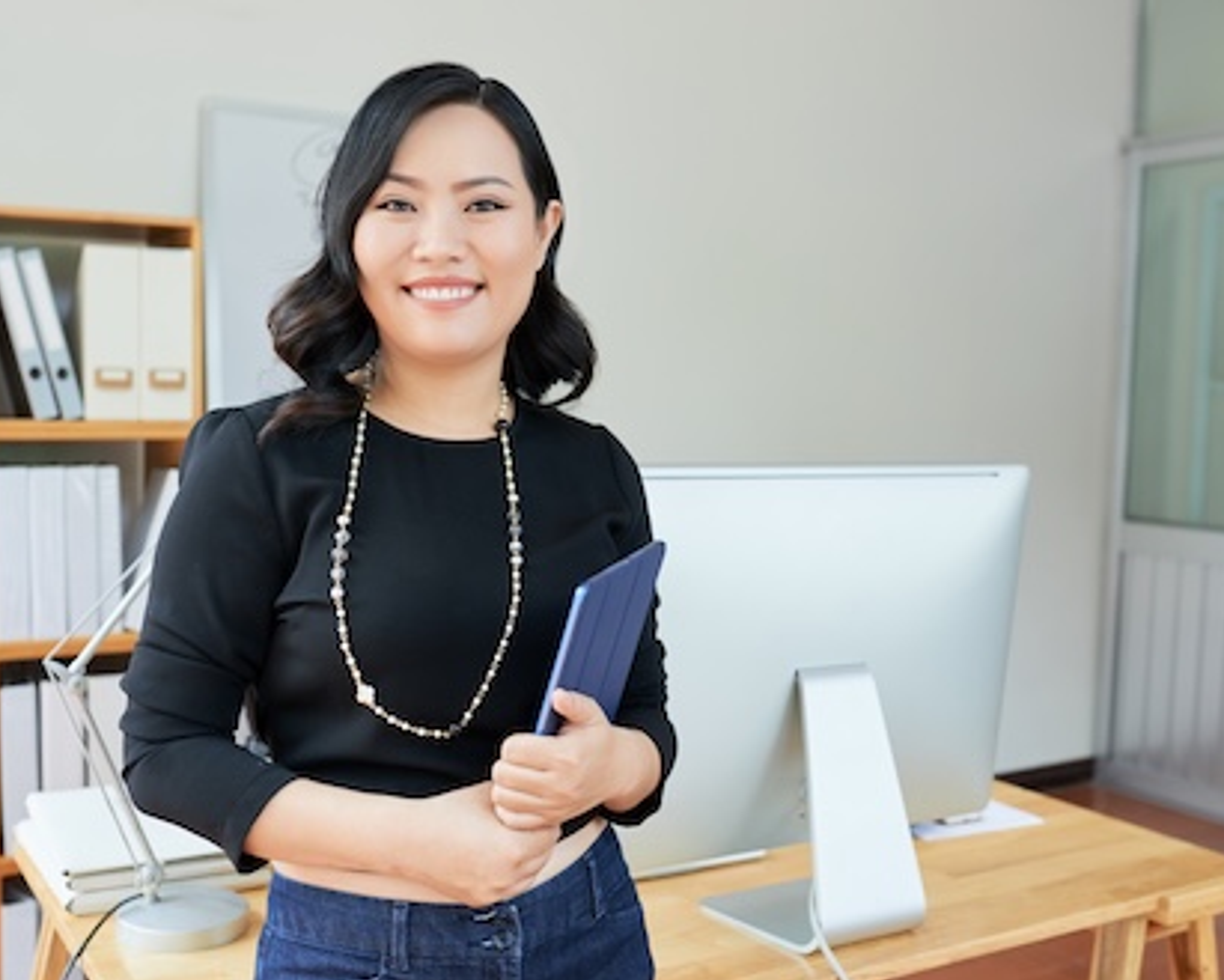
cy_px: 489
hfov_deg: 45.8
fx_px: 1449
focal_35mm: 40
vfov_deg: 37.4
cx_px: 572
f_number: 4
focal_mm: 35
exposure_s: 1/200
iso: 320
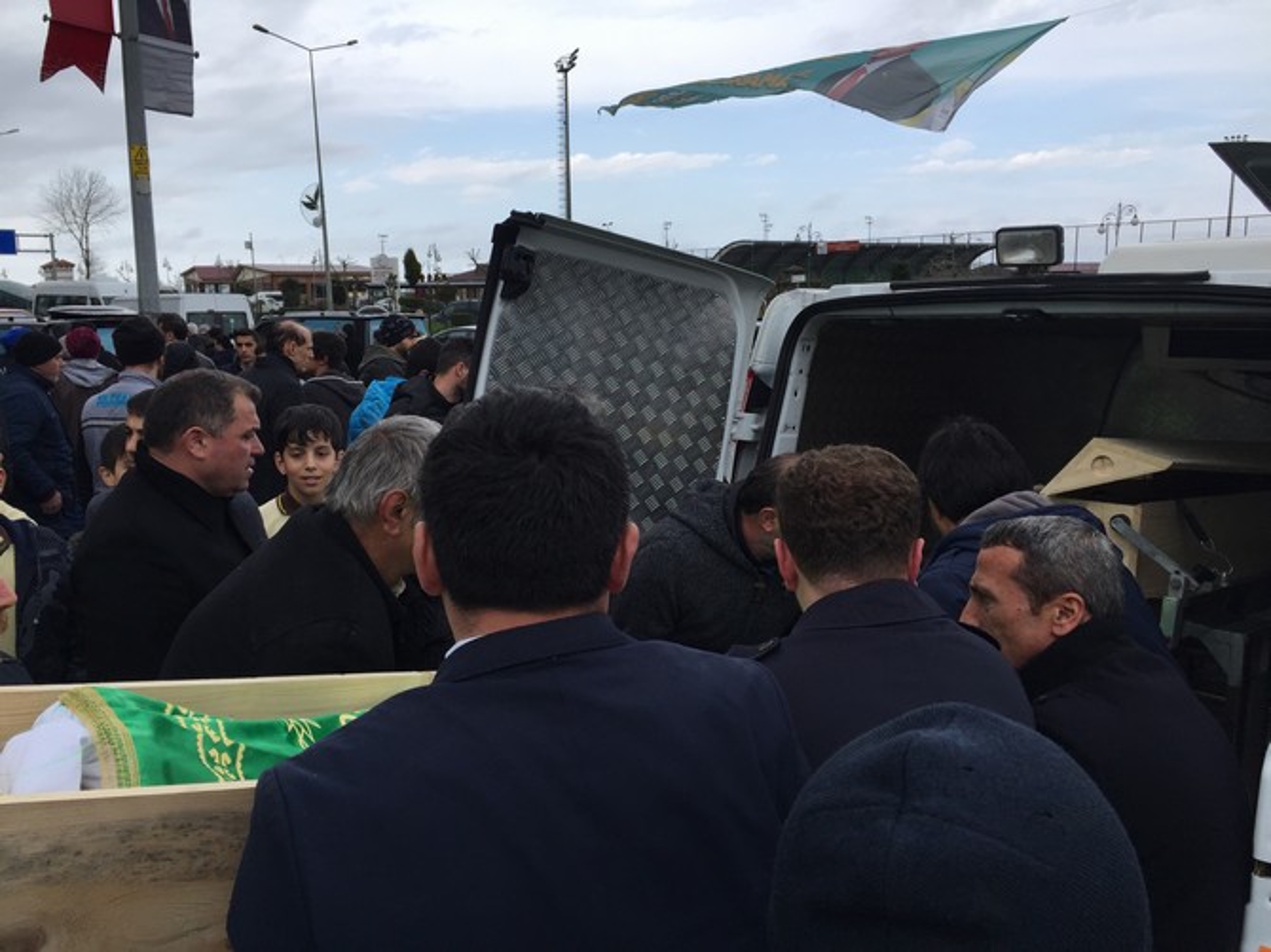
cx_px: 636
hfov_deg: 61.7
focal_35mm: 29
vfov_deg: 48.2
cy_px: 476
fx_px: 1064
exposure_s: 1/989
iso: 32
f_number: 2.2
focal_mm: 4.15
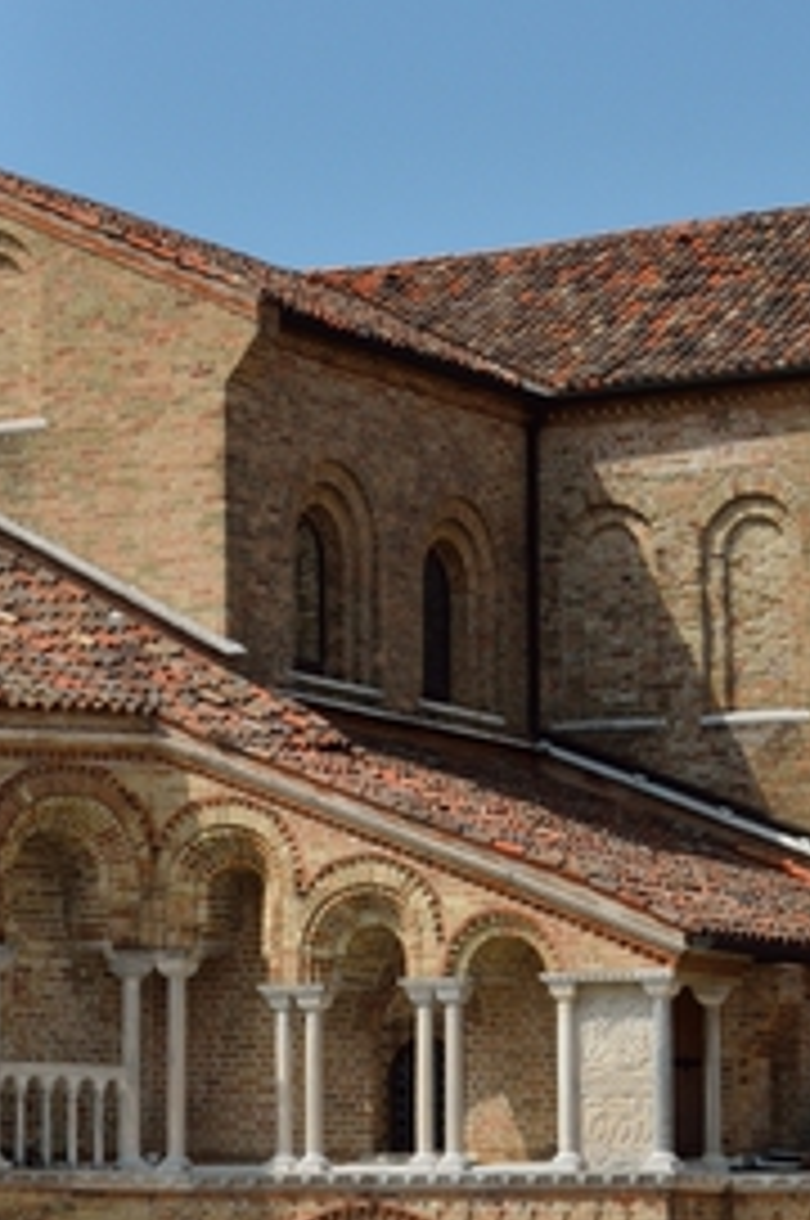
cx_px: -173
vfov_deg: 14.0
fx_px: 4974
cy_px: 419
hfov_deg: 9.2
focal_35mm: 147
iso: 100
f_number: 9
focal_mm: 38
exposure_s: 1/320
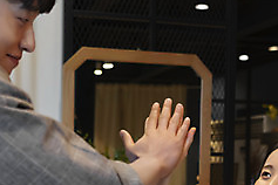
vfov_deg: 16.5
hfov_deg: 25.1
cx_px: 135
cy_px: 183
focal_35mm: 81
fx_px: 625
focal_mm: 32
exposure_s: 1/125
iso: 800
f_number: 2.8
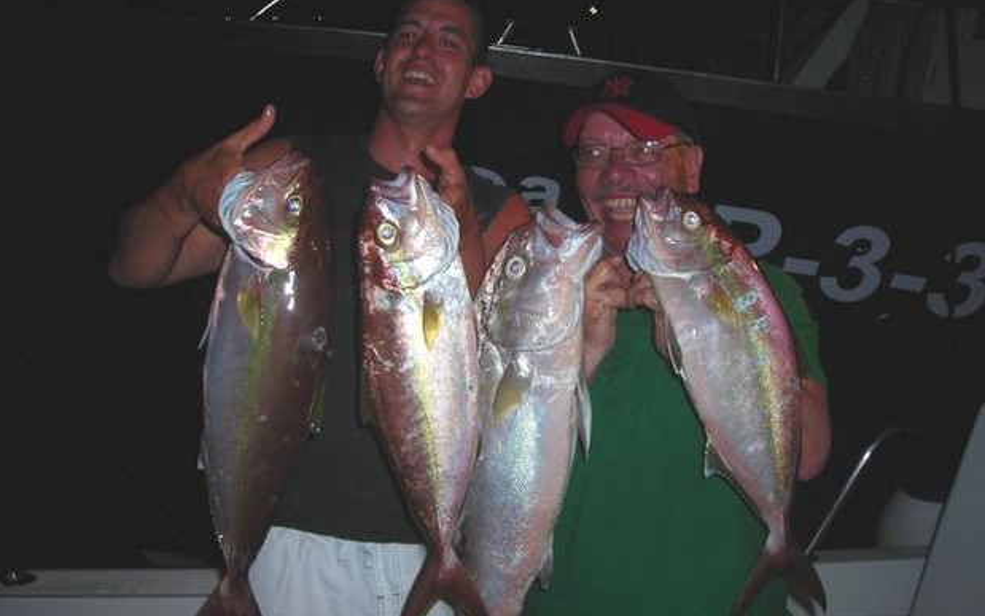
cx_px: 495
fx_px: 1101
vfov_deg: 31.2
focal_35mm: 41
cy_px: 345
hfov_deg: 48.2
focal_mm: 6.3
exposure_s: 1/60.1
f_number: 3.2
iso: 50
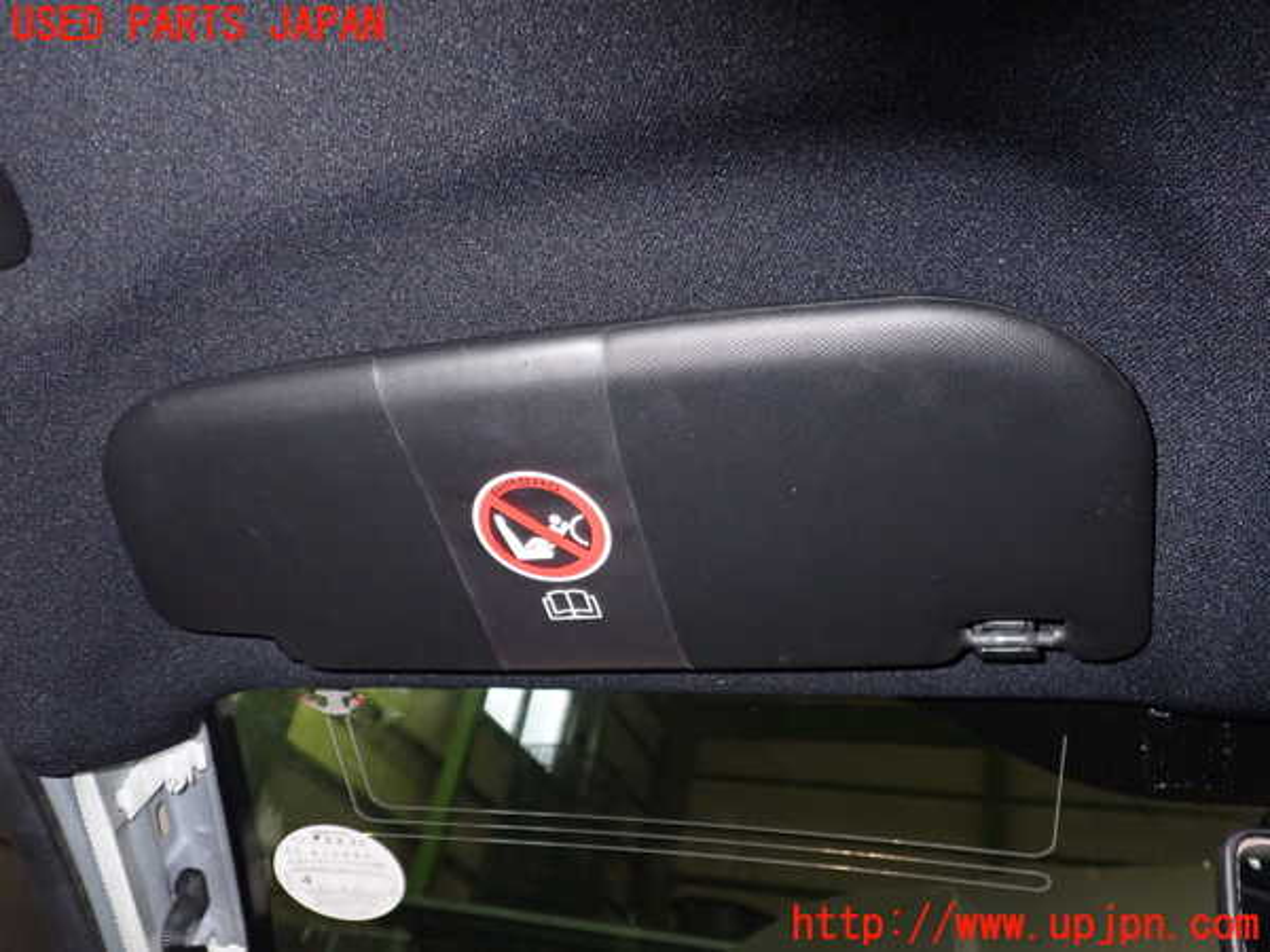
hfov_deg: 60.0
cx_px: 635
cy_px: 476
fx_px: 1101
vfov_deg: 46.8
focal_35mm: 30
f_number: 6.3
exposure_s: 1/30
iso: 800
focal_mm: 5.4
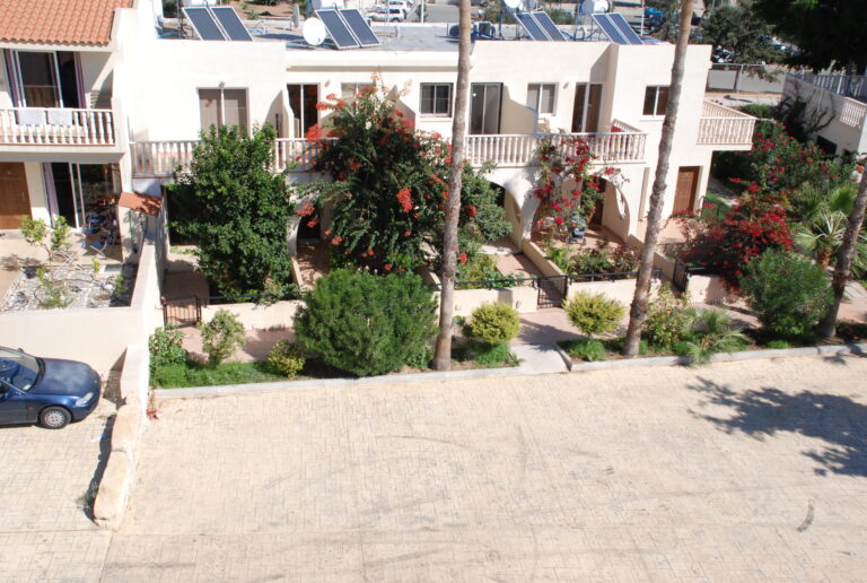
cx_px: 434
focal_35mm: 36
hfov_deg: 53.0
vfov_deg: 37.1
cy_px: 292
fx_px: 869
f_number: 14
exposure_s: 1/800
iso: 1000
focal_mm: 24
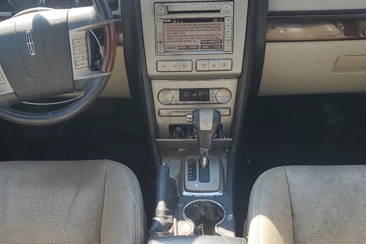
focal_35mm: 48
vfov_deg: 27.7
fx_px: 488
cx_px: 175
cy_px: 185
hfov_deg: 41.1
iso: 50
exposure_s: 1/435
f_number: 1.5
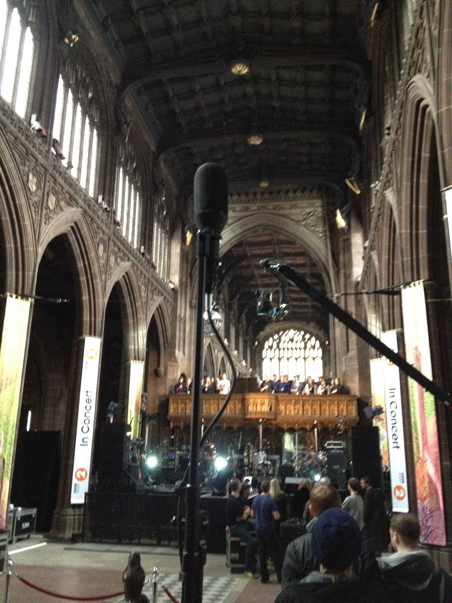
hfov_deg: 40.7
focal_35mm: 35
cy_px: 302
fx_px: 609
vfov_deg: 52.6
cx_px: 226
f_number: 2.4
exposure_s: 1/15
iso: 640
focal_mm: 4.28
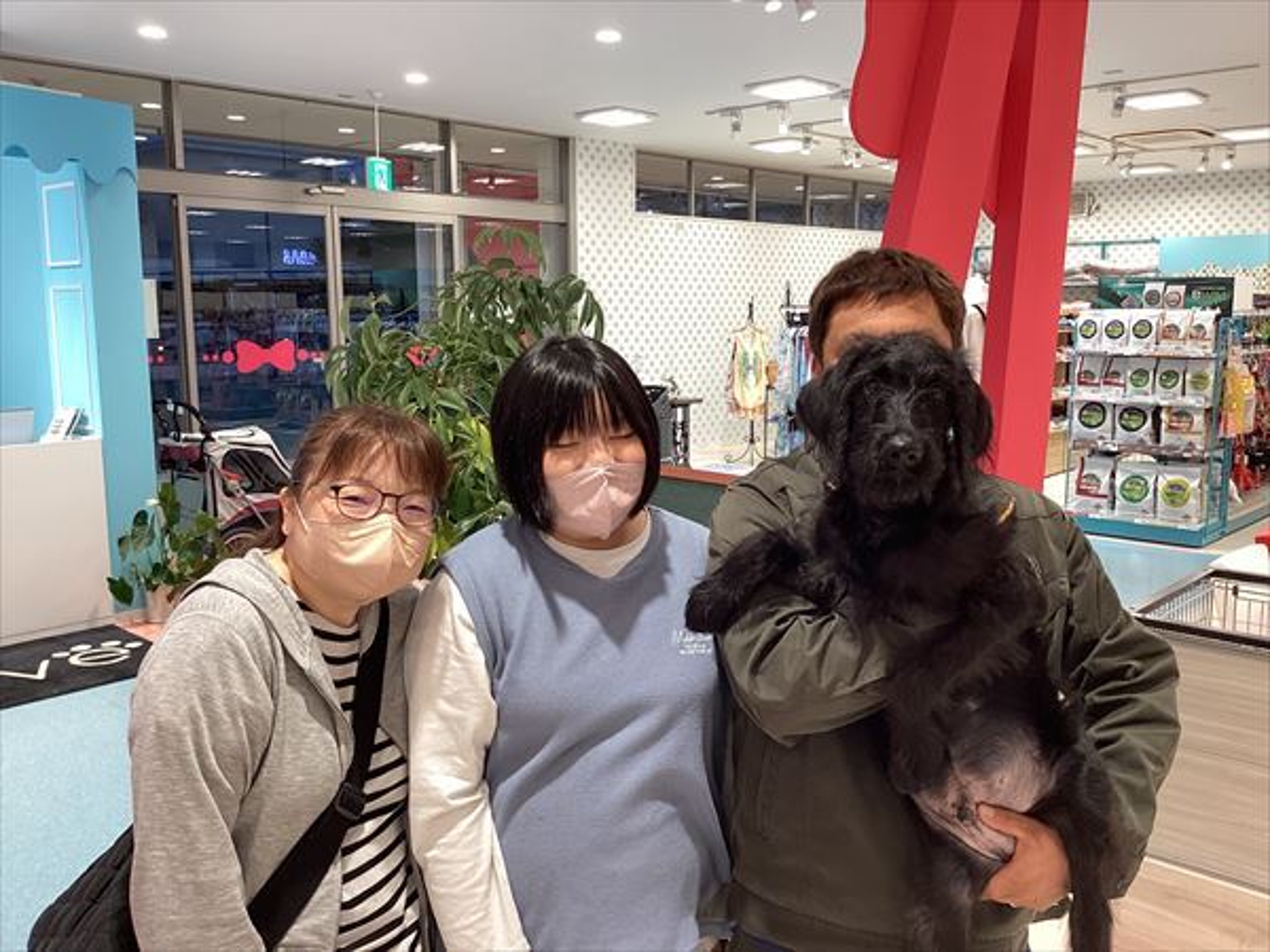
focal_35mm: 31
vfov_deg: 45.4
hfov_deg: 58.4
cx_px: 635
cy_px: 476
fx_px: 1137
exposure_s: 1/50
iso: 64
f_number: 2.4
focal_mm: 3.3
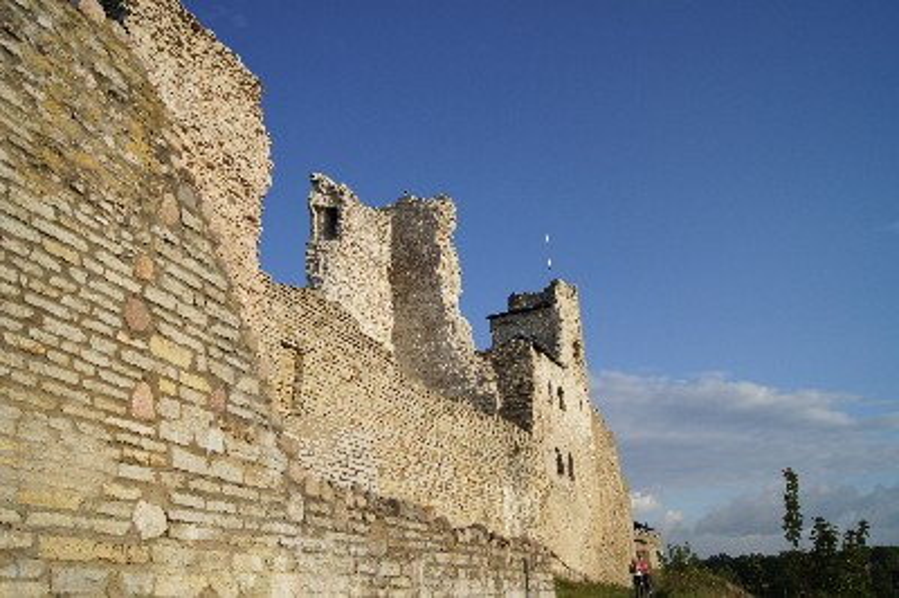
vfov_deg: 43.5
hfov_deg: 62.0
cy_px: 299
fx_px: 749
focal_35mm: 30
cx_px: 450
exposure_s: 1/1600
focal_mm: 20
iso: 100
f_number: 3.5
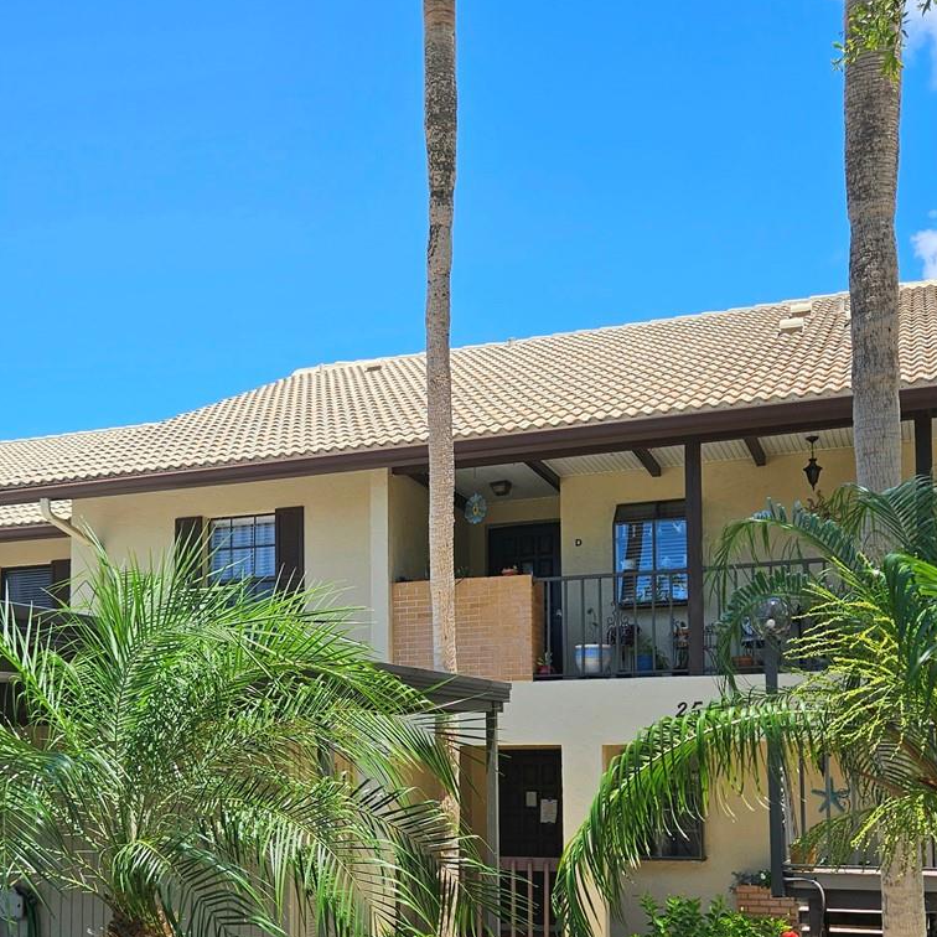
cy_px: 695
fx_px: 1317
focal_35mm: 43
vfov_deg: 38.2
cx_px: 374
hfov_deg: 39.0
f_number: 1.8
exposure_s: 1/1429
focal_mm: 5.4
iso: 25
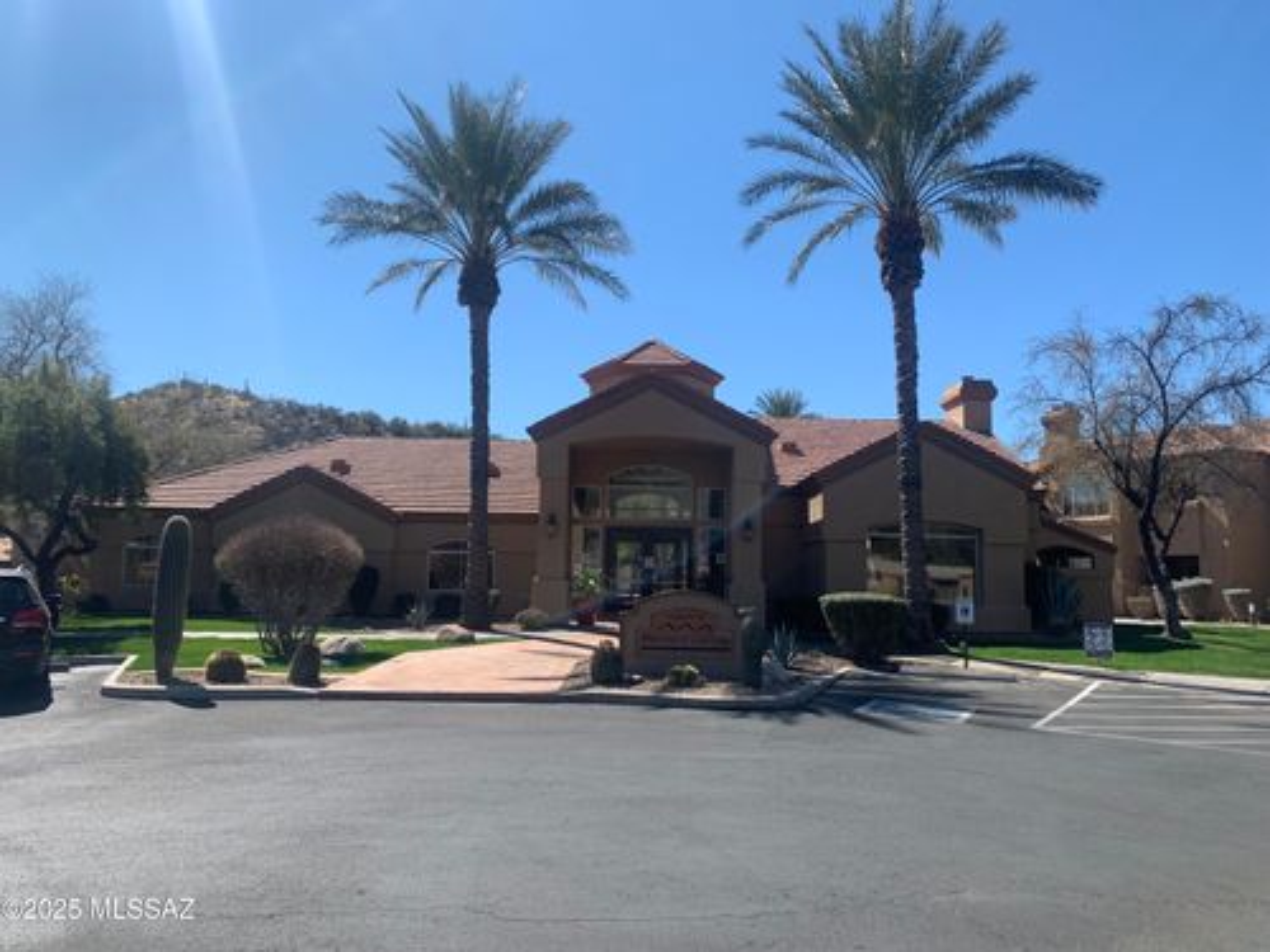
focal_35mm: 26
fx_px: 954
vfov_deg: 53.1
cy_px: 476
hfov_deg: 67.3
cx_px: 635
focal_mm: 4.25
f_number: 1.8
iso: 25
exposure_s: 1/2309
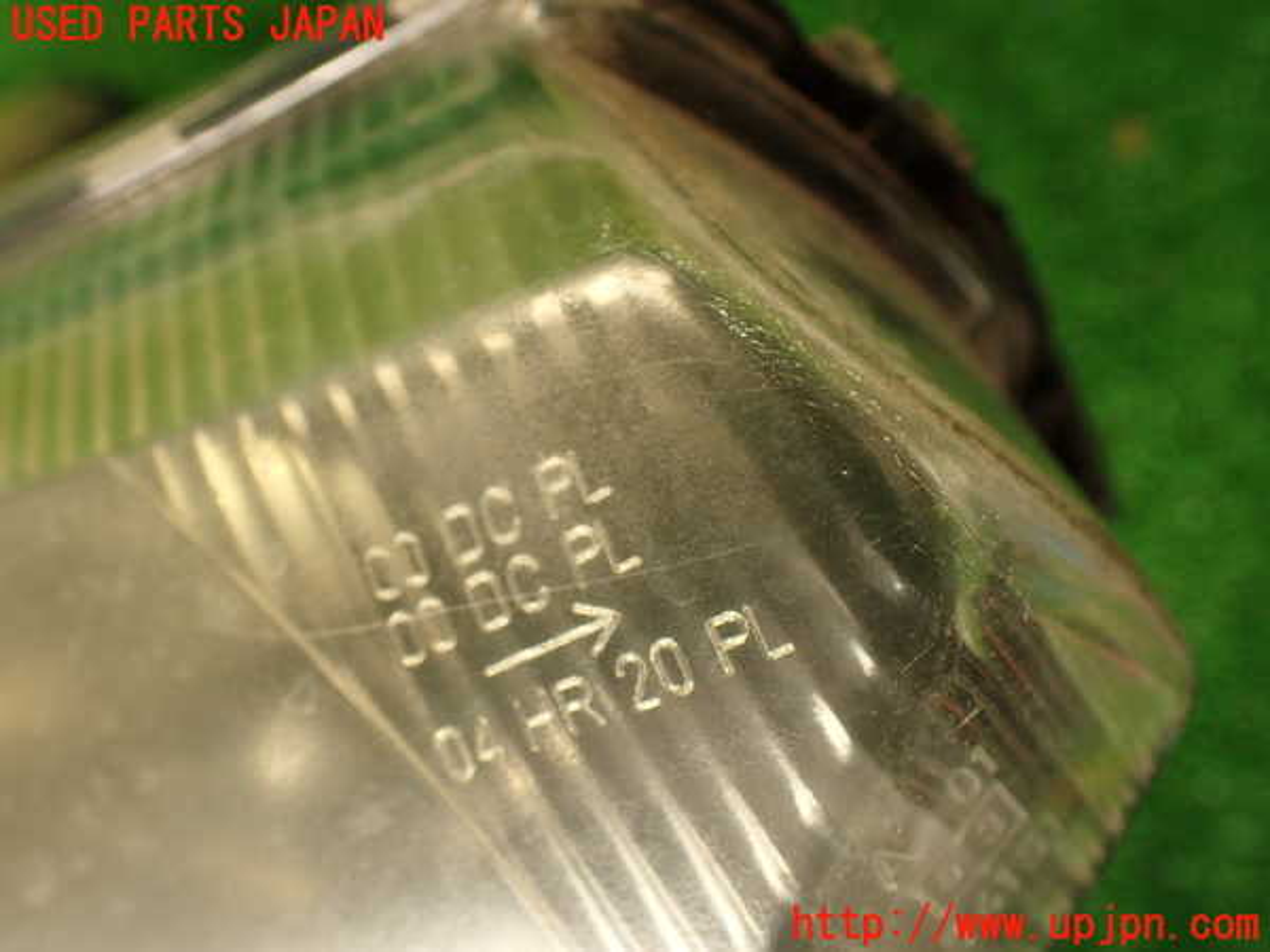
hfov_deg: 56.8
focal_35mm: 32
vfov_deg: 44.2
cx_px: 635
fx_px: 1174
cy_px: 476
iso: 200
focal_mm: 5.79
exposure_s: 1/40
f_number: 2.4
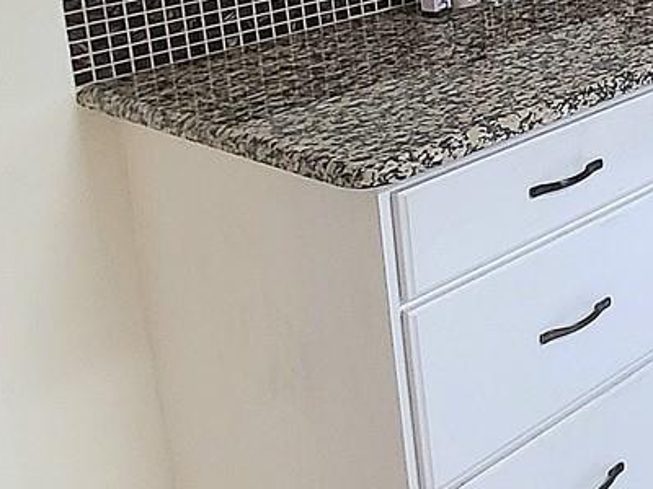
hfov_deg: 21.2
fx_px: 981
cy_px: -150
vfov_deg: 24.4
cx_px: 1216
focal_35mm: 52
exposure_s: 1/60.2
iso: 320
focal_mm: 2.2
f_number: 2.2
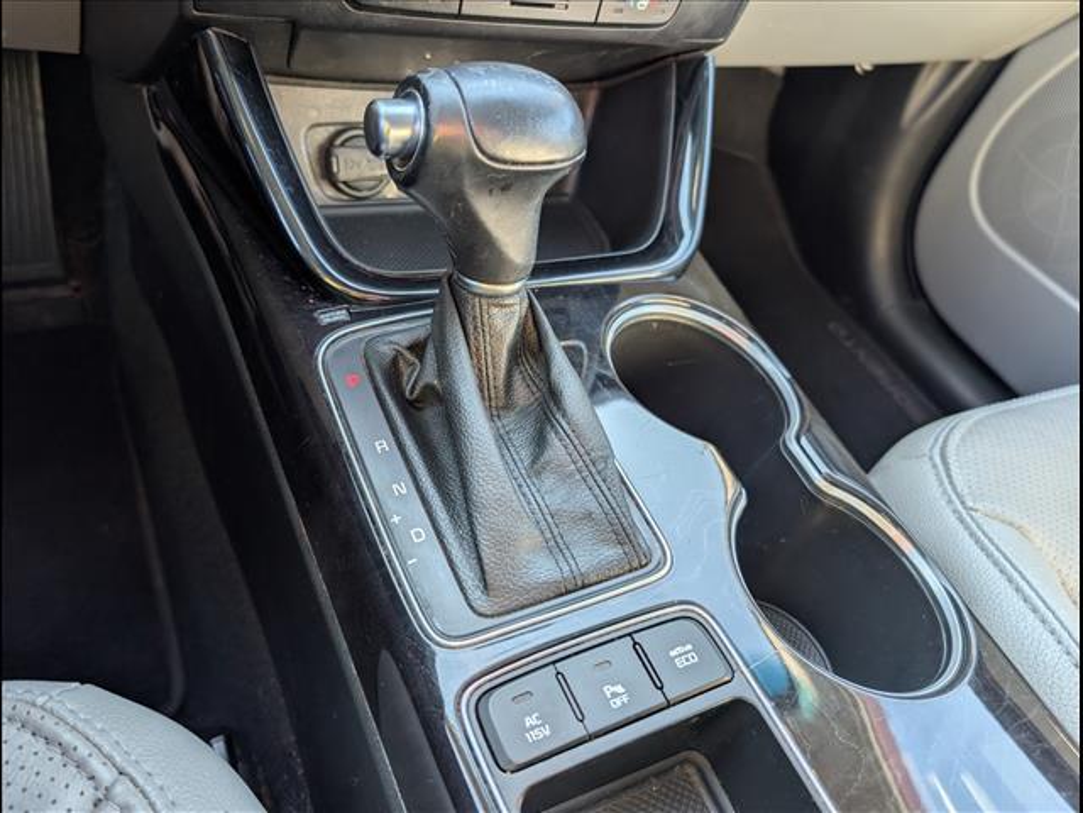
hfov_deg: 71.6
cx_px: 542
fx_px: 751
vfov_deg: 56.8
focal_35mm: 24
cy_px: 406
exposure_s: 1/79.4
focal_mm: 6.9
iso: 19
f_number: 1.68
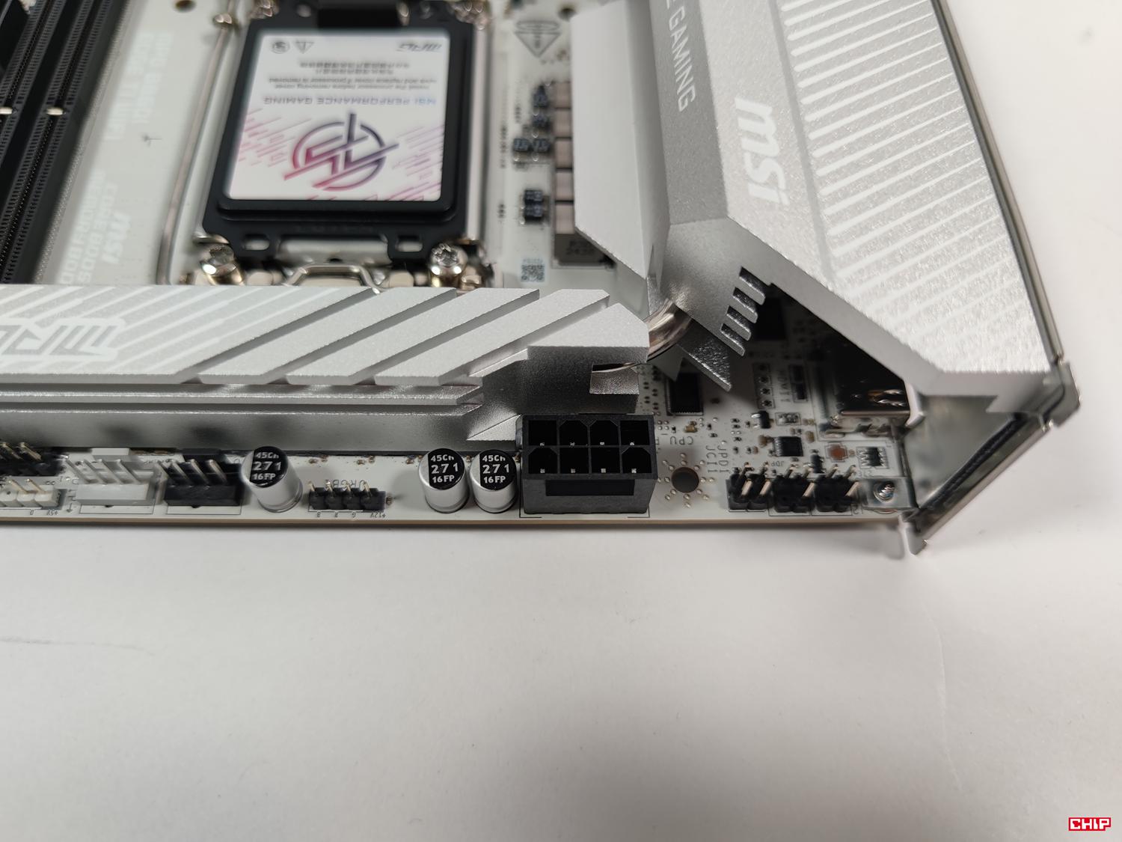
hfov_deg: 69.4
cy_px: 421
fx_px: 810
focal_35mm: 25
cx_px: 561
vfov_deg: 54.9
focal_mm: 6.78
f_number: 1.85
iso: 64
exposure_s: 1/100
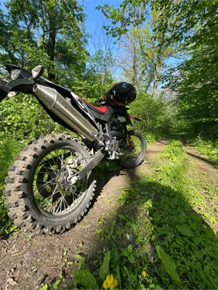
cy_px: 145
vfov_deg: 102.1
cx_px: 109
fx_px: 118
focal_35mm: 14
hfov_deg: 85.7
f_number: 2.2
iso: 40
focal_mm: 2.22
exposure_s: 1/376
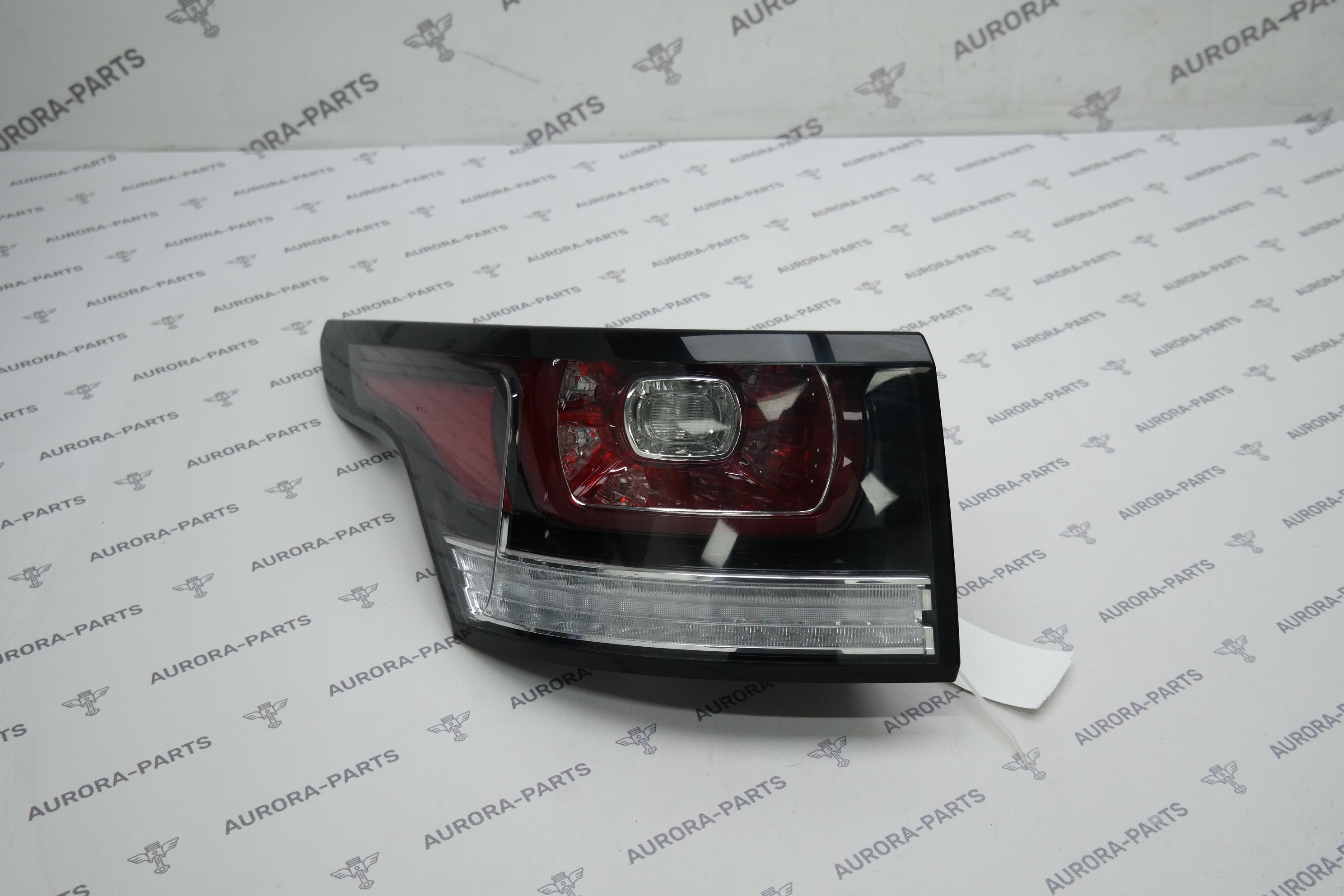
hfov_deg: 47.4
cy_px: 448
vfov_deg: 32.6
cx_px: 672
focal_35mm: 41
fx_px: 1531
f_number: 4
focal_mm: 27
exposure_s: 1/100
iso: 200
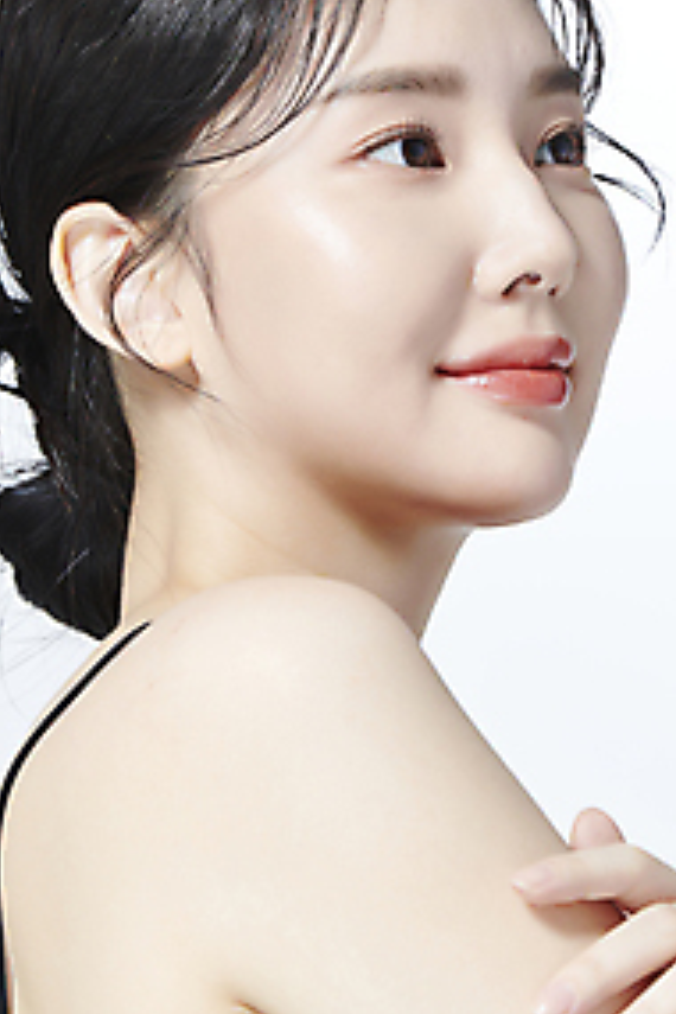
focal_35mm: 260
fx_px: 7323
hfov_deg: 5.3
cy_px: 370
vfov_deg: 7.9
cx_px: 358
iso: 64
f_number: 11
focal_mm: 185
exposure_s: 1/125
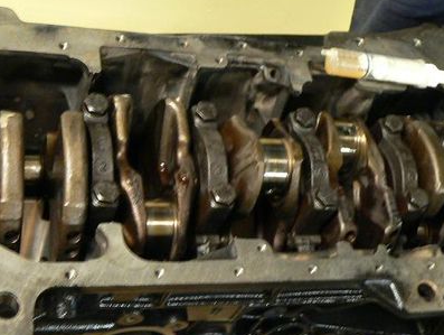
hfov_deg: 33.2
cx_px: 232
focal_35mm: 58
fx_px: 745
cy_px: 190
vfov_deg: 25.3
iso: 200
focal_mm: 6
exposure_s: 1/5
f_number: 2.8
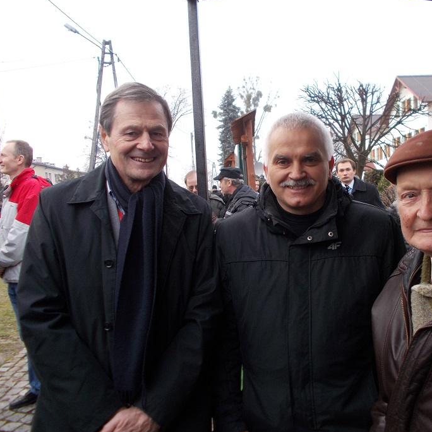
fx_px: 438
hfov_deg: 52.1
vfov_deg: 52.5
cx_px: 265
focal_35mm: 31
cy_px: 215
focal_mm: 4.6
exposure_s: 1/160
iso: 80
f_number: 3.2
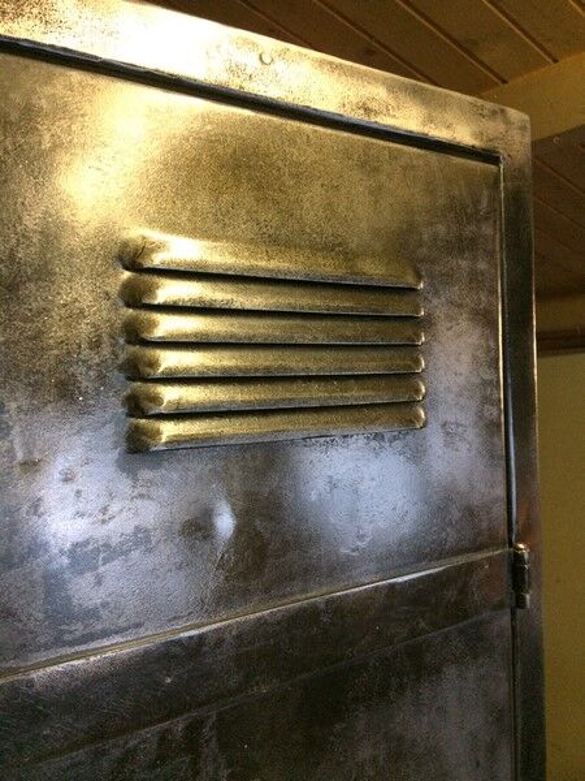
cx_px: 292
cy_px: 390
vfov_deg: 61.7
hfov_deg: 48.2
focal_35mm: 29
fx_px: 653
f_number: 2.2
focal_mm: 4.15
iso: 320
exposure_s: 1/33
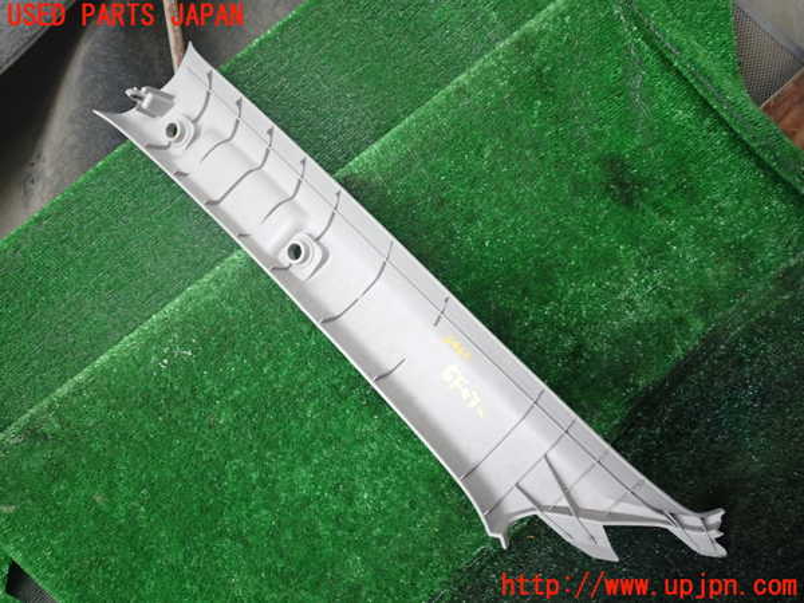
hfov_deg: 60.0
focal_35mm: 30
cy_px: 302
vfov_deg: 46.8
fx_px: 697
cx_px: 402
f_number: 2.3
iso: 400
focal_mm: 5.4
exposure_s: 1/30
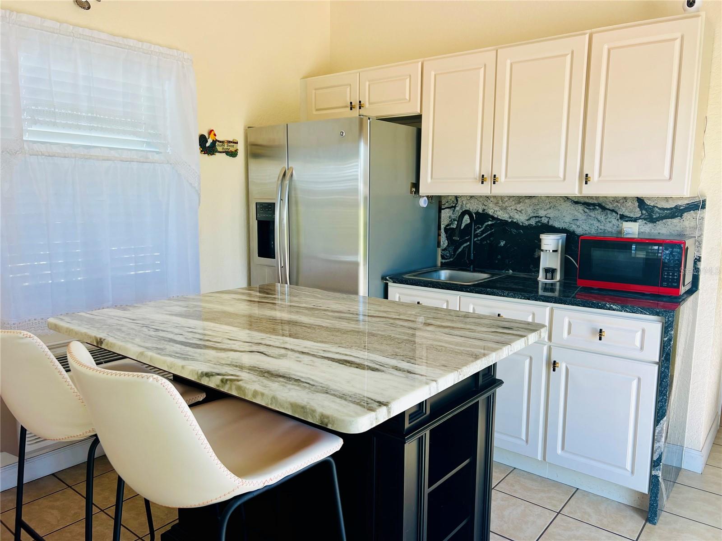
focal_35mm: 26
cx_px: 361
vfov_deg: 53.1
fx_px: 542
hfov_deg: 67.3
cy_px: 270
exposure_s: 1/189
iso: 40
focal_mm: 5.7
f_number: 1.5
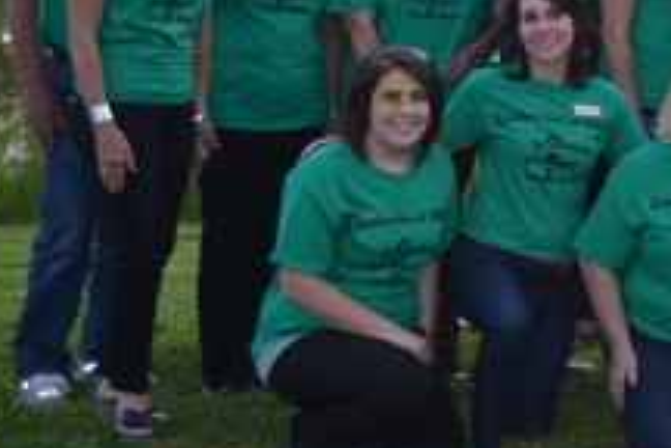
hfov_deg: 15.4
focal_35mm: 120
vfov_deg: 11.3
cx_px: 1072
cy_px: -11
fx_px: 2236
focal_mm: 24
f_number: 4
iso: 180
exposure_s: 1/200
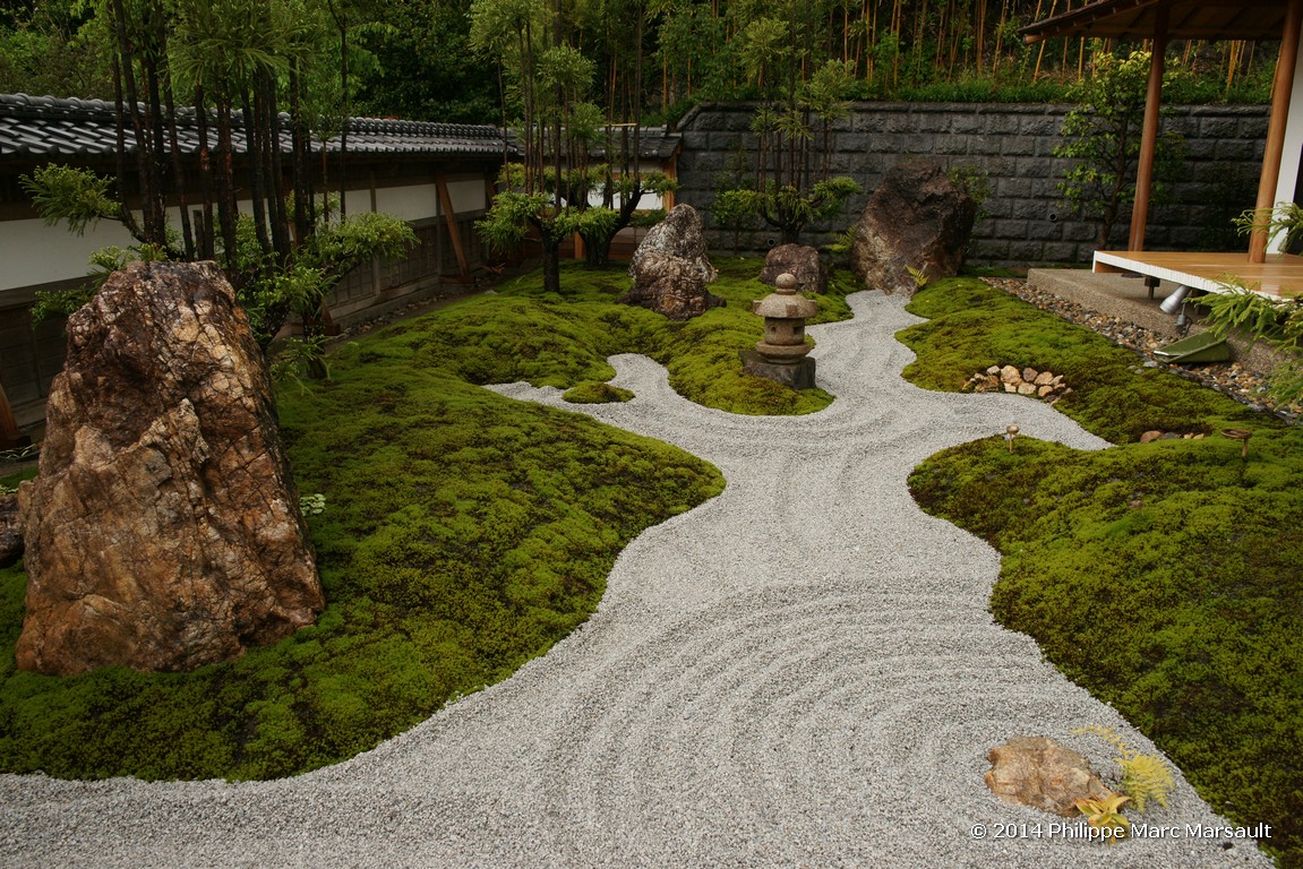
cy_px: 434
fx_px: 1086
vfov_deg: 43.6
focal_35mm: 30
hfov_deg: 61.9
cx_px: 652
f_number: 11
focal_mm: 30
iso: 400
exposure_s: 1/60
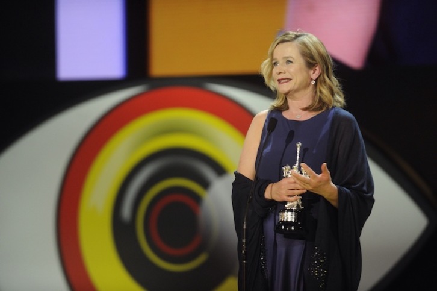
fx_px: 2426
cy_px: 146
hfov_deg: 10.3
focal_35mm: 200
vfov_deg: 6.9
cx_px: 218
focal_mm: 200
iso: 2500
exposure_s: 1/400
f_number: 3.5
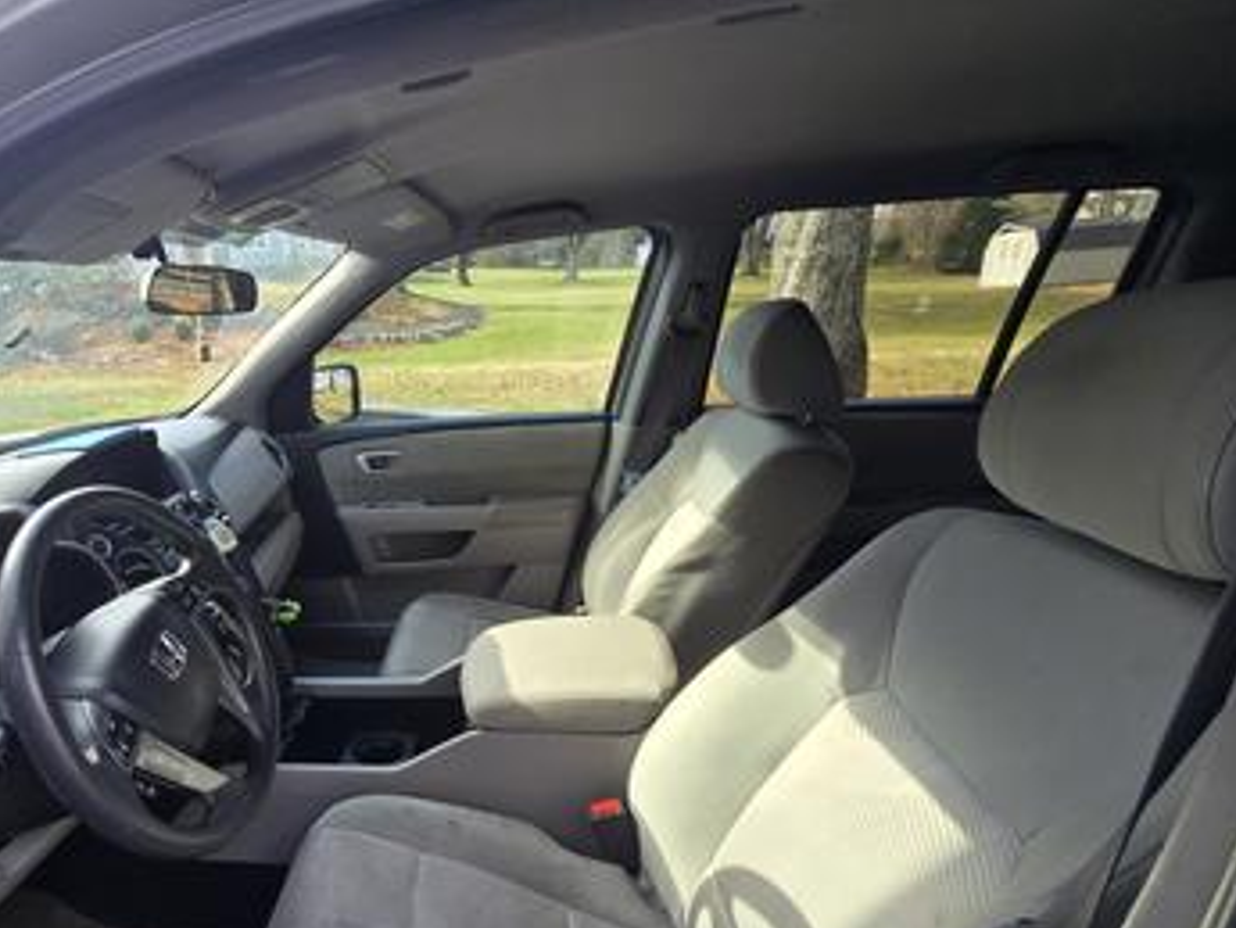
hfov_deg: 80.7
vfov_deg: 68.0
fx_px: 679
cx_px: 376
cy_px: 559
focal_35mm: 19
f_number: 2.2
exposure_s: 1/143
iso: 50
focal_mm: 2.2
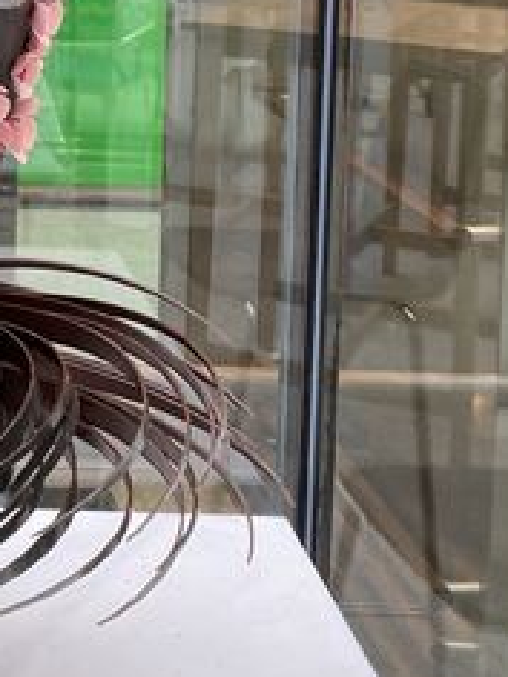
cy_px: -66
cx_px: -244
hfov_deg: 15.5
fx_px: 1722
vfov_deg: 21.2
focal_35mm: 88
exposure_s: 1/50
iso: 125
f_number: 1.8
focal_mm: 4.25
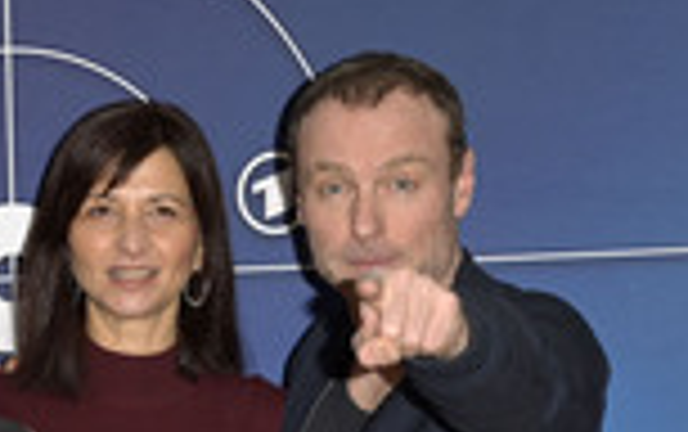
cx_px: -263
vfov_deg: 8.6
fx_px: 2816
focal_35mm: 150
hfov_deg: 13.3
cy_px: 580
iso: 640
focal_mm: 50
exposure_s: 1/250
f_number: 5.6
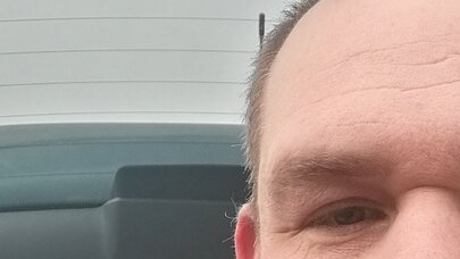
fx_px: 1025
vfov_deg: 14.1
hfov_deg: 24.5
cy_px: 270
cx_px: 420
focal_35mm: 84
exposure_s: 1/281
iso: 50
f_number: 2
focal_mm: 3.81
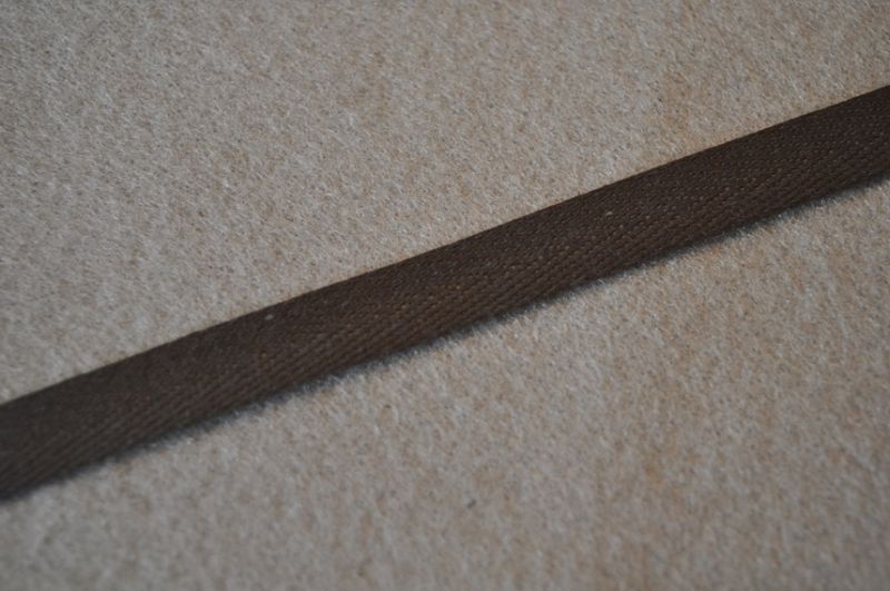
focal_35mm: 57
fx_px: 1407
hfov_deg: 35.1
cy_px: 296
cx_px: 445
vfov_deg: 23.7
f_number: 4.8
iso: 560
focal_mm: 38
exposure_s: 1/60
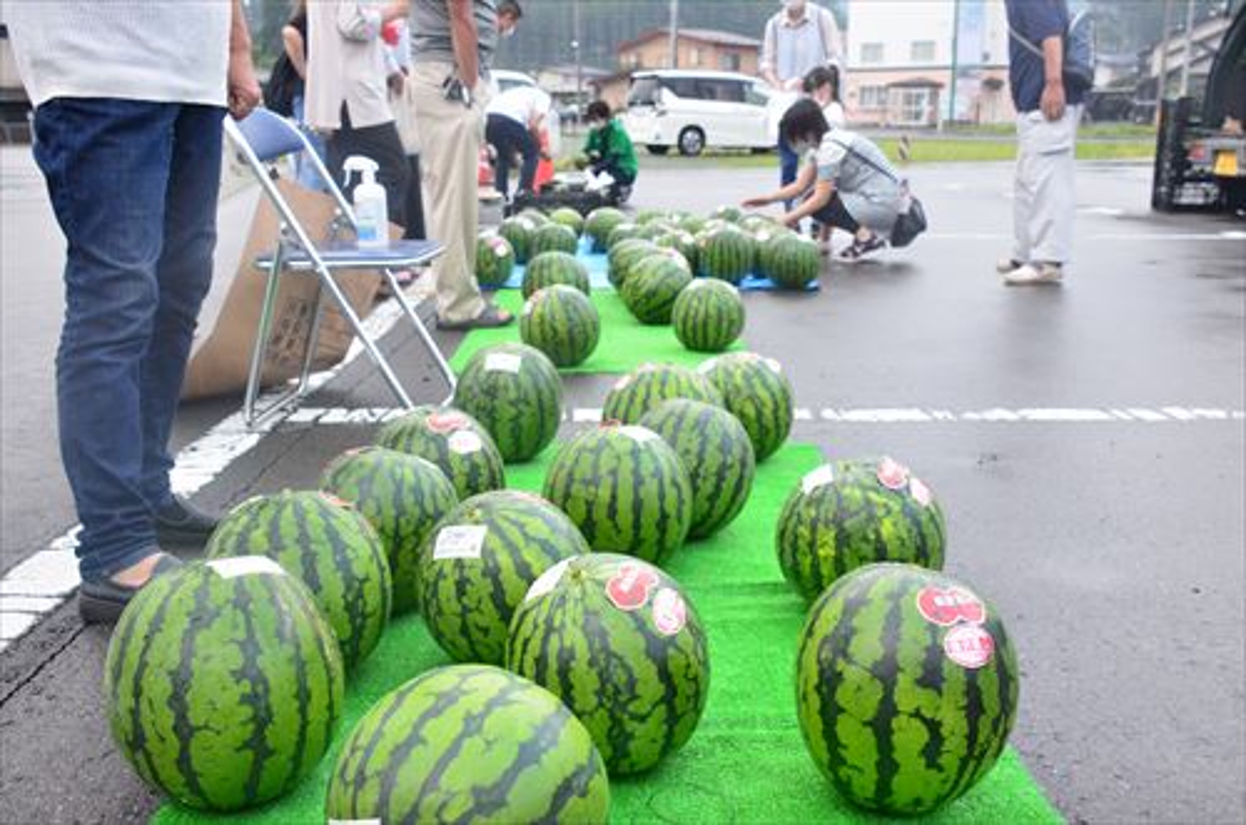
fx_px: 1243
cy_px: 412
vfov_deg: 36.7
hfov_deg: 53.2
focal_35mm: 36
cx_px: 623
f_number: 5
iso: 1600
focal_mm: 24
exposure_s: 1/250
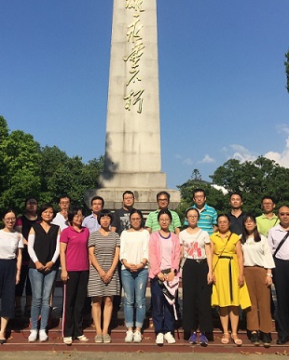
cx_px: 142
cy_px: 121
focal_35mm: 39
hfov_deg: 38.3
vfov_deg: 46.1
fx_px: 417
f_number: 2.2
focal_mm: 4.15
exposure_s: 1/2825
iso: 32
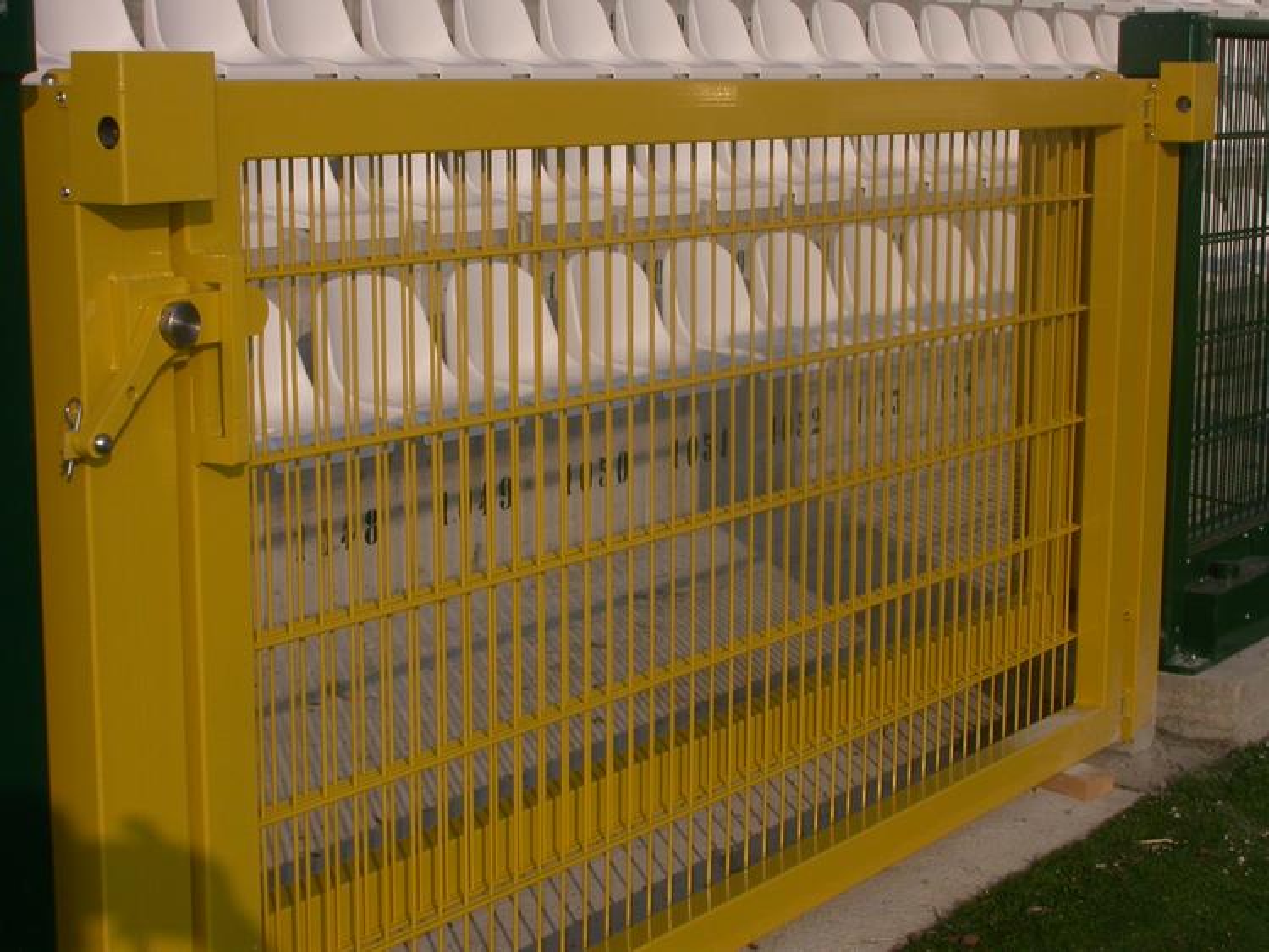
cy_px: 476
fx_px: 2384
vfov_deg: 22.6
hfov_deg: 29.8
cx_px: 634
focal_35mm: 65
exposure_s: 1/818
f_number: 9.1
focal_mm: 13.5
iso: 100
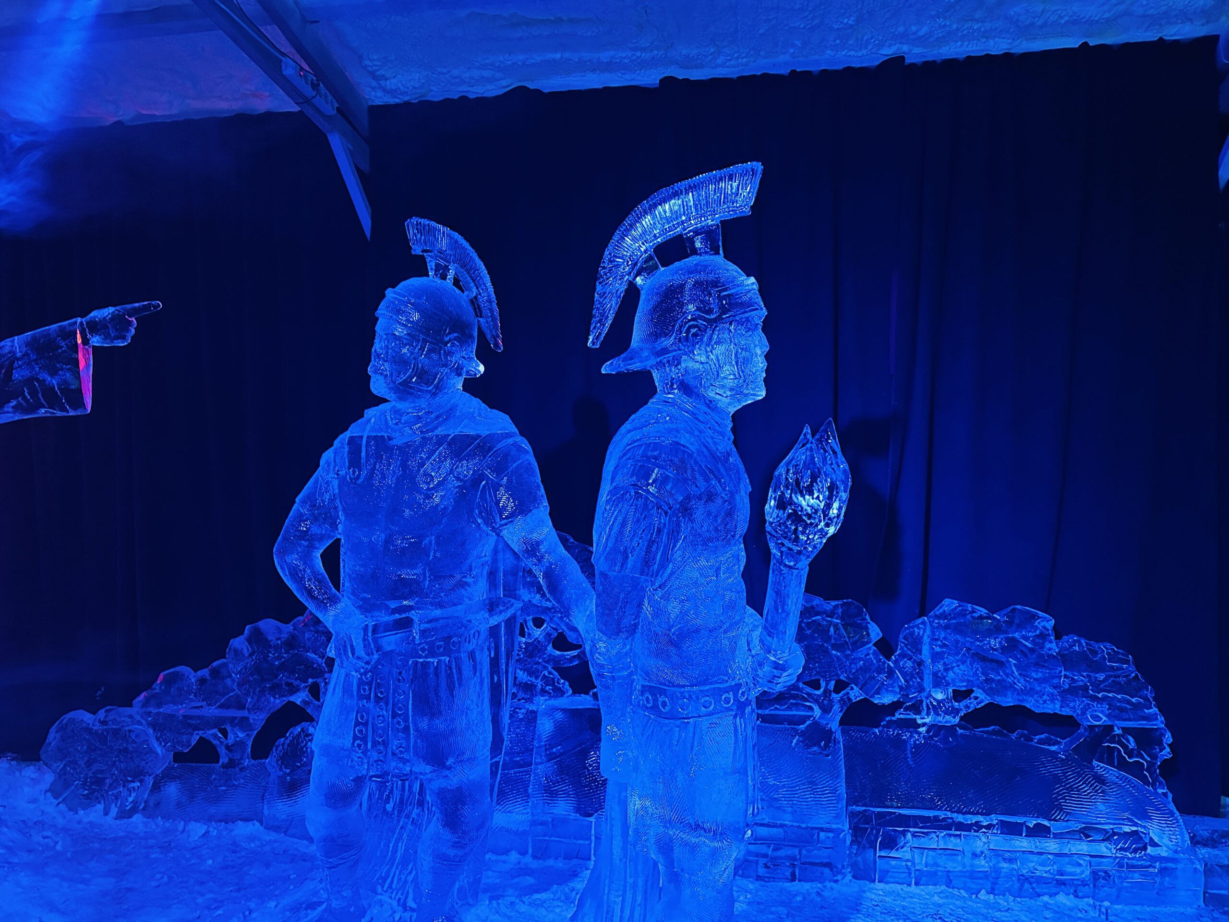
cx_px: 614
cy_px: 461
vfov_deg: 56.8
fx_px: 852
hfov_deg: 71.6
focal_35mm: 24
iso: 1000
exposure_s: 1/46
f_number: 1.78
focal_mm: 6.86
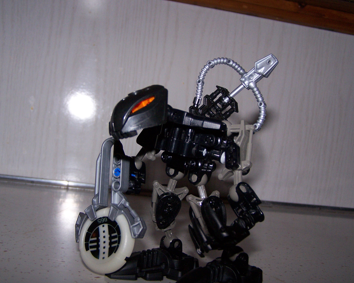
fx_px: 440
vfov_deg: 35.7
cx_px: 183
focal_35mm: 42
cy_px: 141
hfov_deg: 43.8
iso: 140
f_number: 2.8
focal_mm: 6.7
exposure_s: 1/60
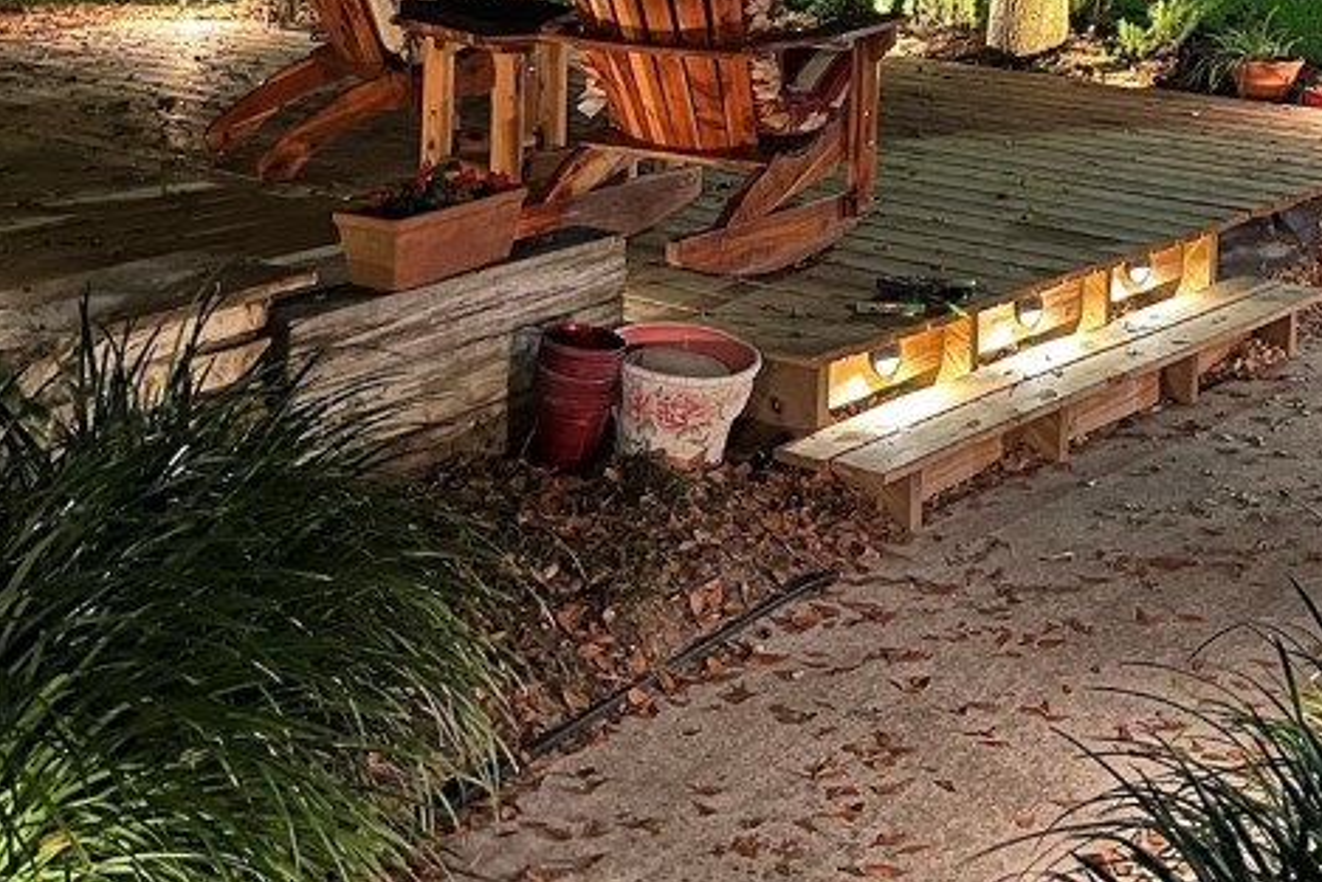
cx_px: 939
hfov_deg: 33.5
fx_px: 2167
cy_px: -107
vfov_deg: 21.7
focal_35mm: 59
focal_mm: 5.1
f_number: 1.6
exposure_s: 1/9
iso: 1000
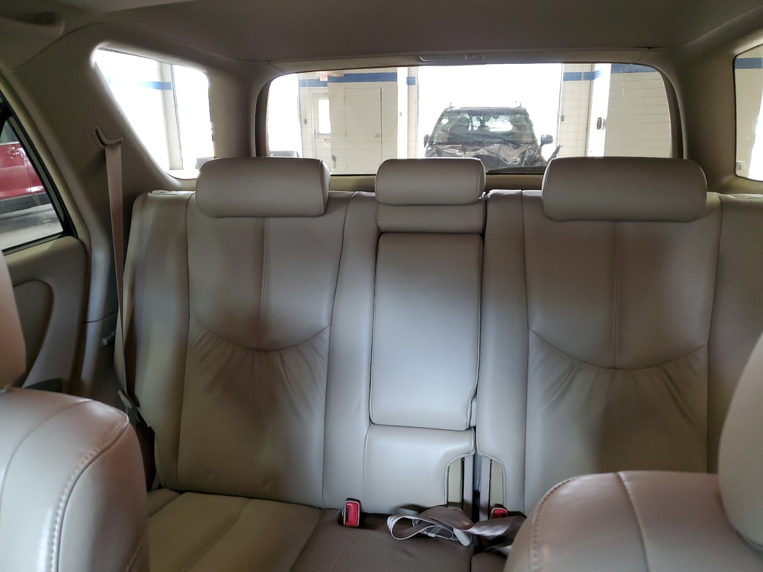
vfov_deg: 53.1
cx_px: 382
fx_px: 573
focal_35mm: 26
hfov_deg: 67.3
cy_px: 286
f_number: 1.5
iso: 239
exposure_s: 1/60.2
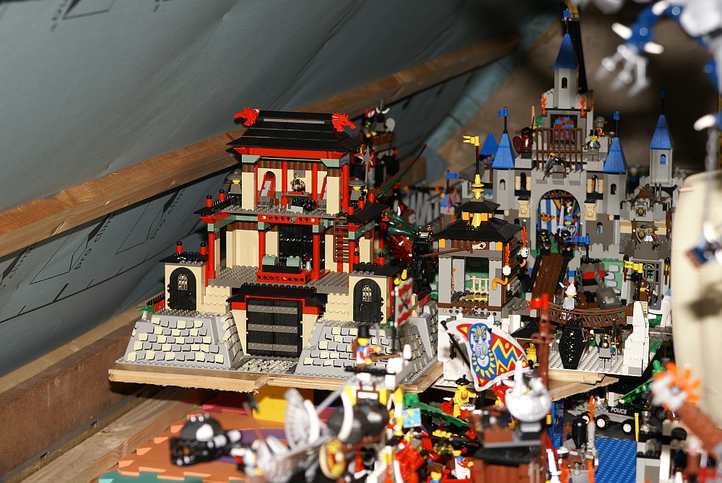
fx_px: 2259
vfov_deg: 12.2
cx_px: 361
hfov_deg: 18.2
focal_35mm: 112
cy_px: 242
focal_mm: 75
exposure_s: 1/80
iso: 100
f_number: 5.6
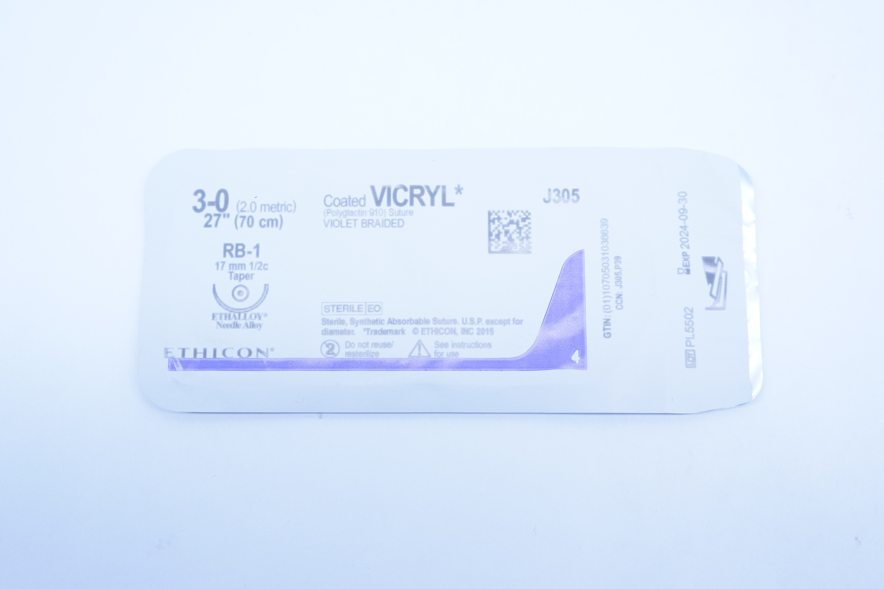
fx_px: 982
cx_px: 446
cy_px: 289
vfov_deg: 33.4
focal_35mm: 40
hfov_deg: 48.5
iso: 800
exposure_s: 1/200
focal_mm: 26
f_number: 4.5
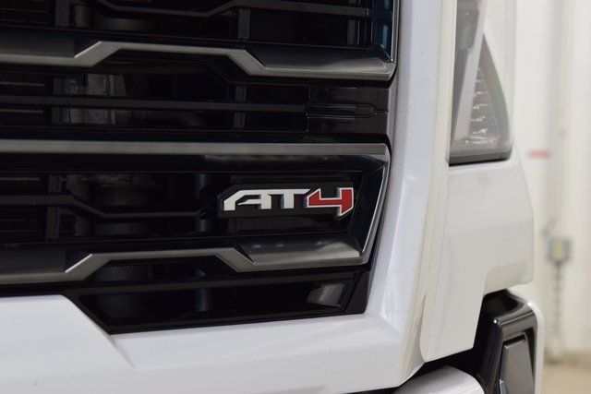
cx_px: 296
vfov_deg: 13.0
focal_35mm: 105
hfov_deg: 19.5
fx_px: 1724
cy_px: 197
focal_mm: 70
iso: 1000
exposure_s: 1/30
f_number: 7.1
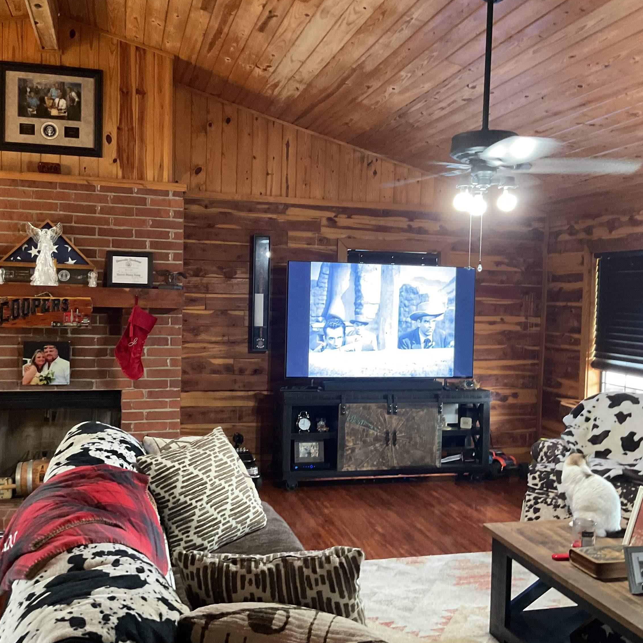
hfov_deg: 47.2
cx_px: 309
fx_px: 736
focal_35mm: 35
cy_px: 322
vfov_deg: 47.2
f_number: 1.8
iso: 320
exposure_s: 1/40
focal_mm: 3
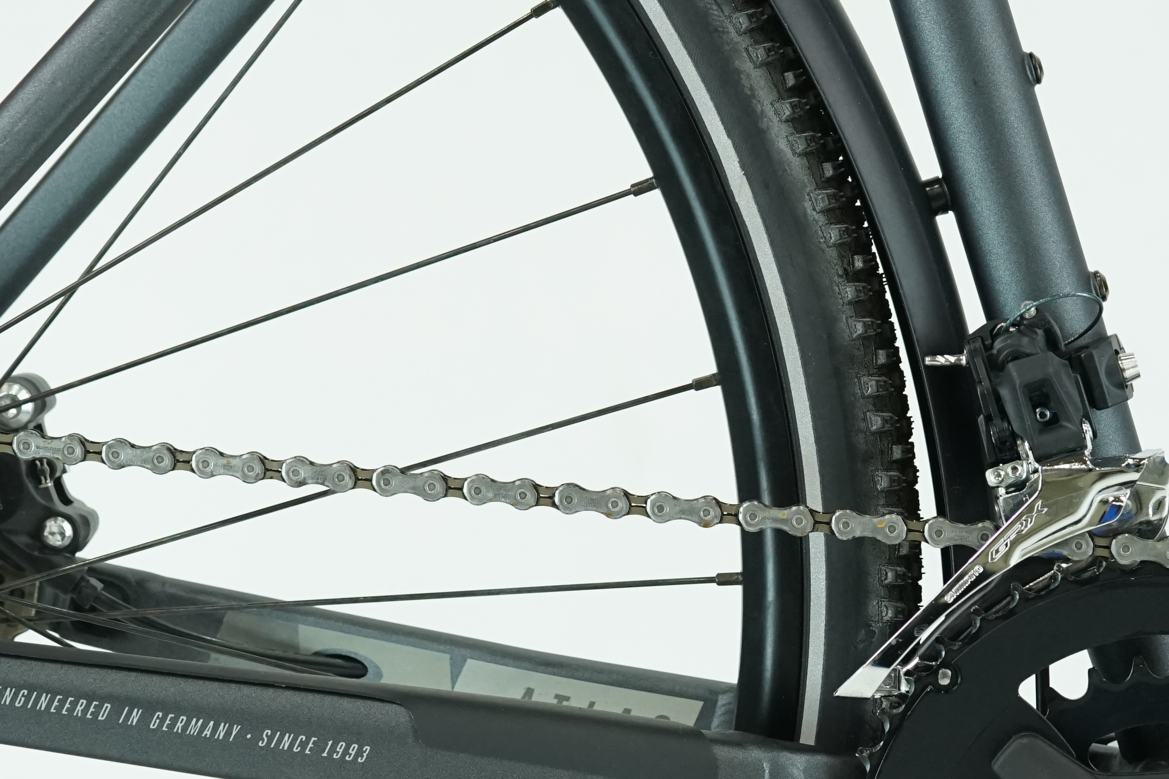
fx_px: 3182
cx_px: 666
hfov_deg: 20.8
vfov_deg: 13.9
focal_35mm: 98
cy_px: 548
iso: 1600
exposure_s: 1/200
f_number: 5.6
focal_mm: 44
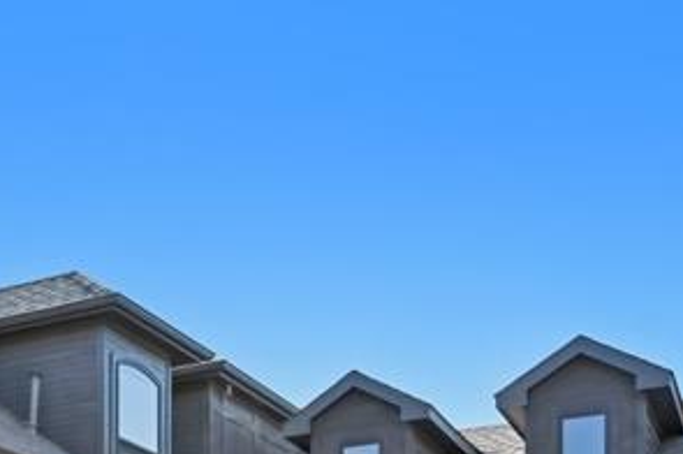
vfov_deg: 17.6
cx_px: 14
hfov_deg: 28.8
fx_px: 1251
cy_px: 750
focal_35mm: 66
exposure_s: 1/800
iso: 400
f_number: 8
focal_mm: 19
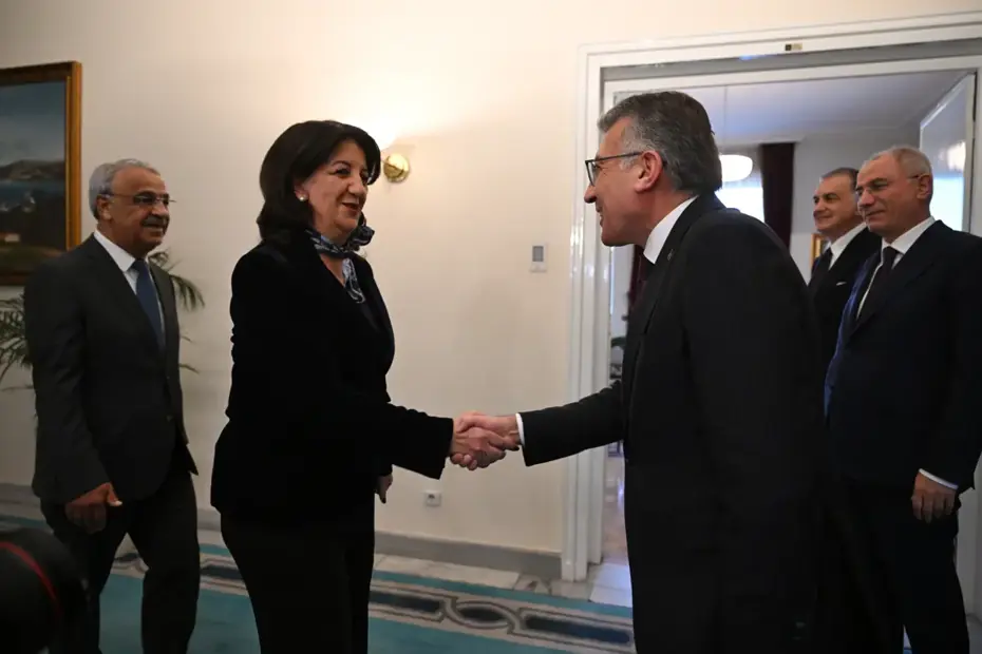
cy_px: 327
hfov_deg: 73.7
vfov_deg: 53.1
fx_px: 655
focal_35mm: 24
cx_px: 491
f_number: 3.2
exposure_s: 1/320
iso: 2000
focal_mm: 24
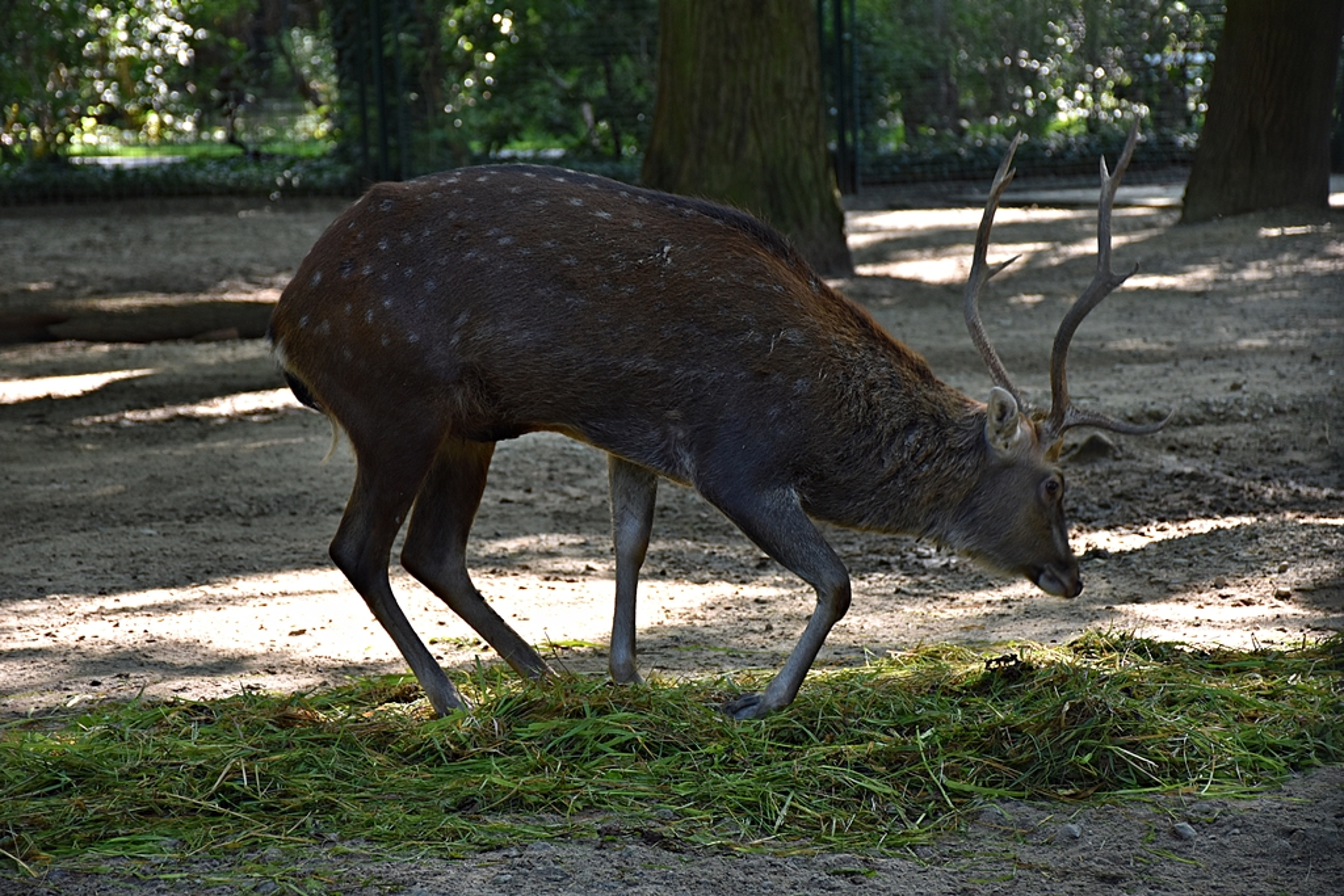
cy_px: 448
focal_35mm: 135
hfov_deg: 15.2
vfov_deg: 10.2
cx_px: 672
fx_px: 5040
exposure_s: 1/60
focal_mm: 90
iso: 400
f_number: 5.3
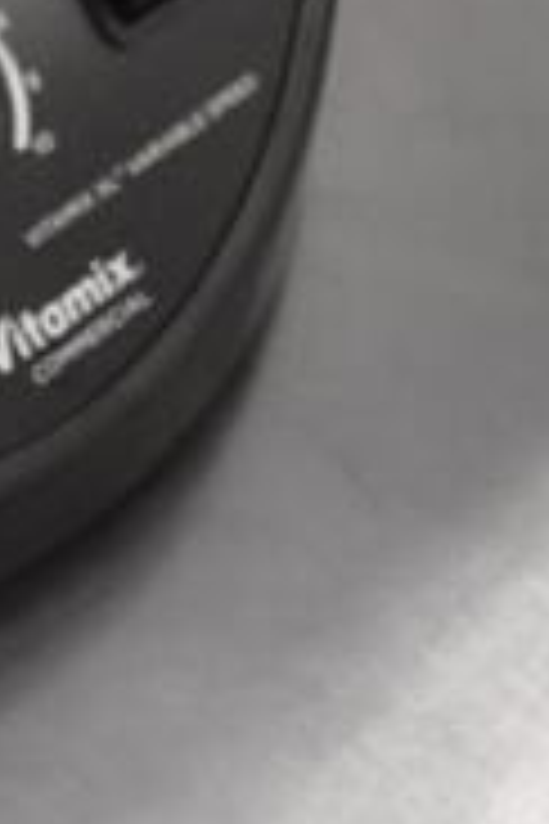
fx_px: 3088
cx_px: -590
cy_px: -1074
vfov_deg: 12.4
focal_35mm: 135
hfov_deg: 9.4
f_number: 3.5
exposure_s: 1/125
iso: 2800
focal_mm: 18
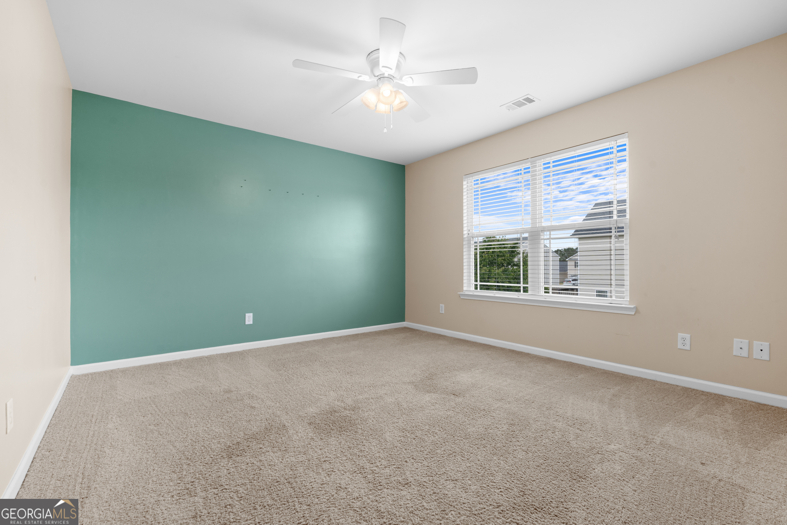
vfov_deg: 73.8
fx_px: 350
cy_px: 262
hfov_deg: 96.7
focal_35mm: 16
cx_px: 394
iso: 400
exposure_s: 1/6
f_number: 9
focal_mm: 16
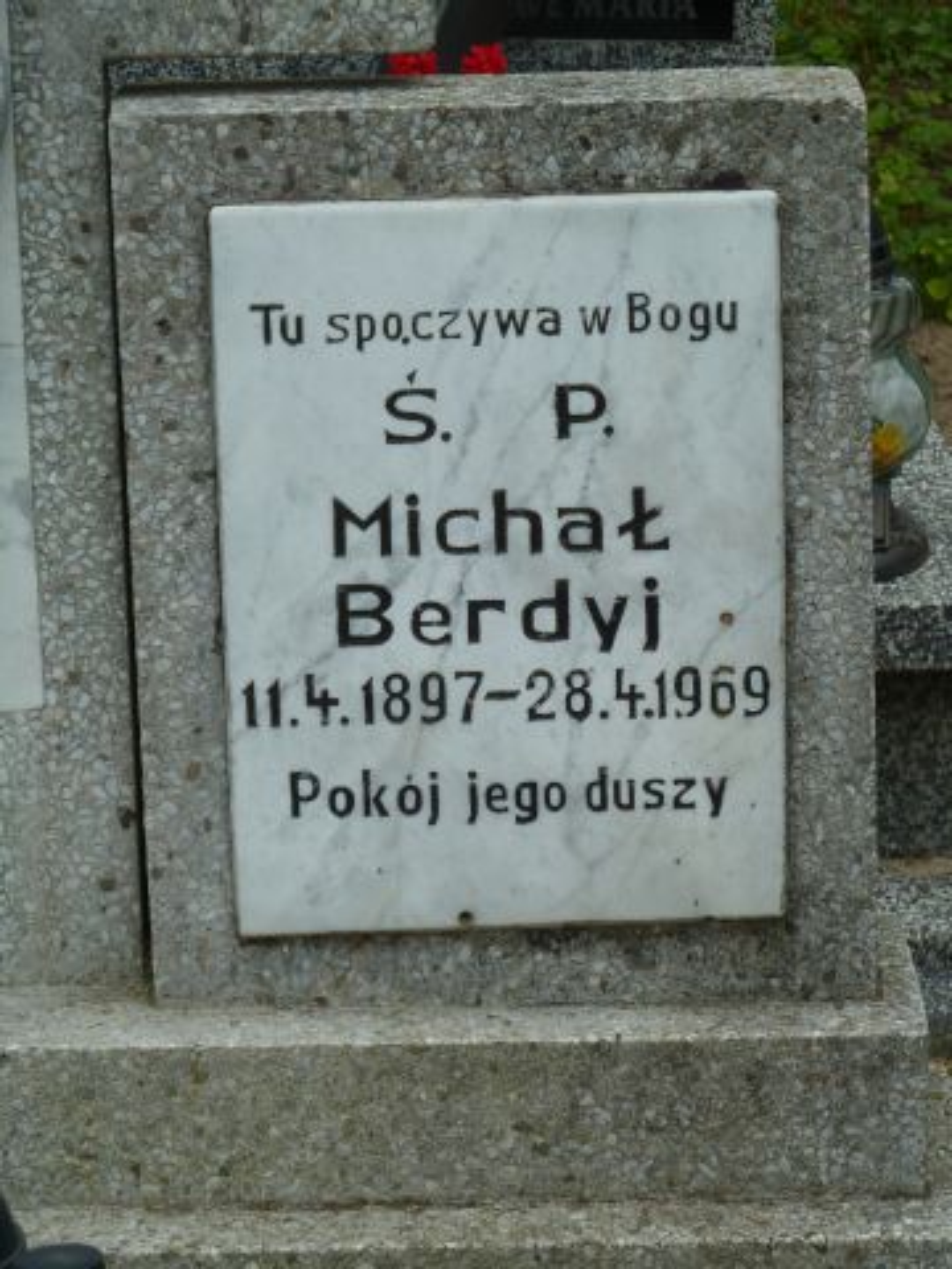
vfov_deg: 14.4
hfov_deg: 10.8
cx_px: 476
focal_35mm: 137
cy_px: 634
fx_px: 5024
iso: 80
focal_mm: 22.5
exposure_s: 1/320
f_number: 4.5
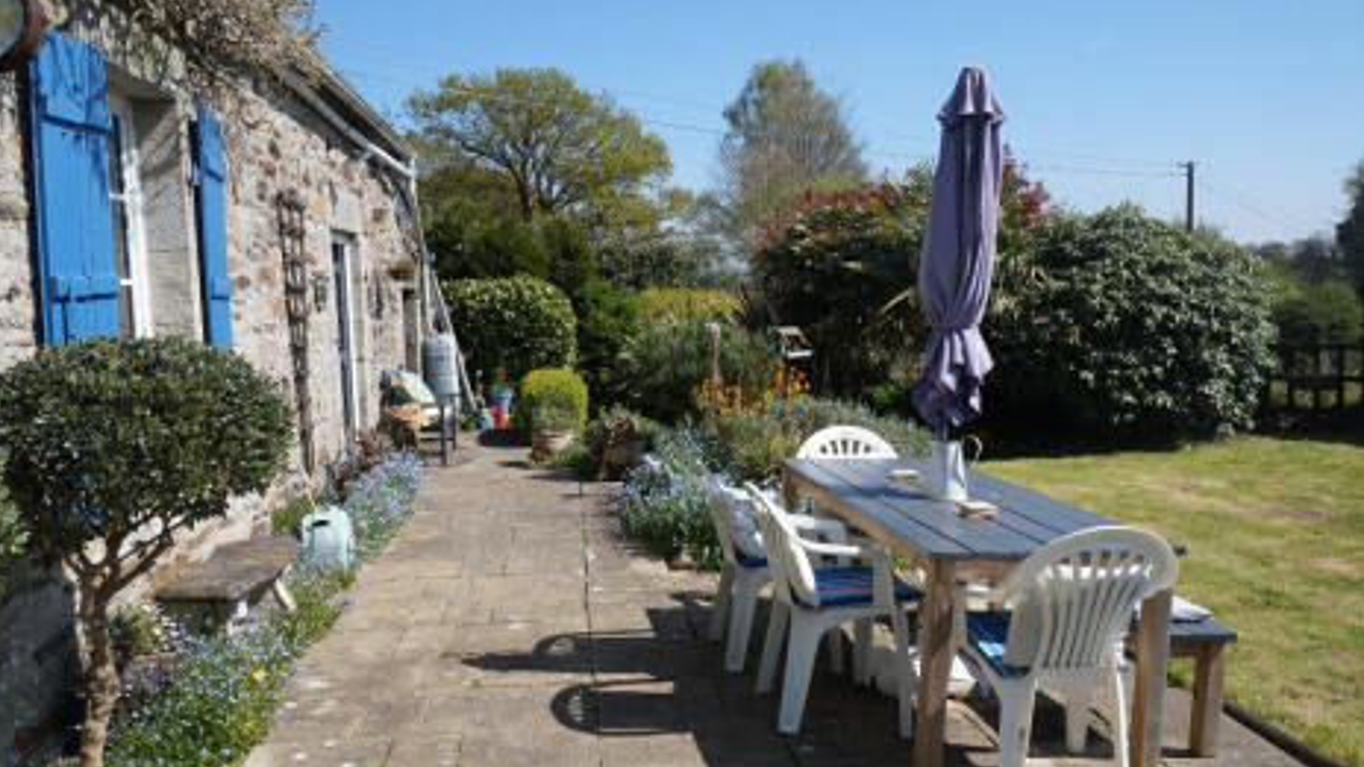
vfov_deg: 40.2
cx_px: 667
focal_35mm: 29
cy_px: 413
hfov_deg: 66.1
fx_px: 1049
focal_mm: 18
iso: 200
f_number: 11
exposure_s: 1/250
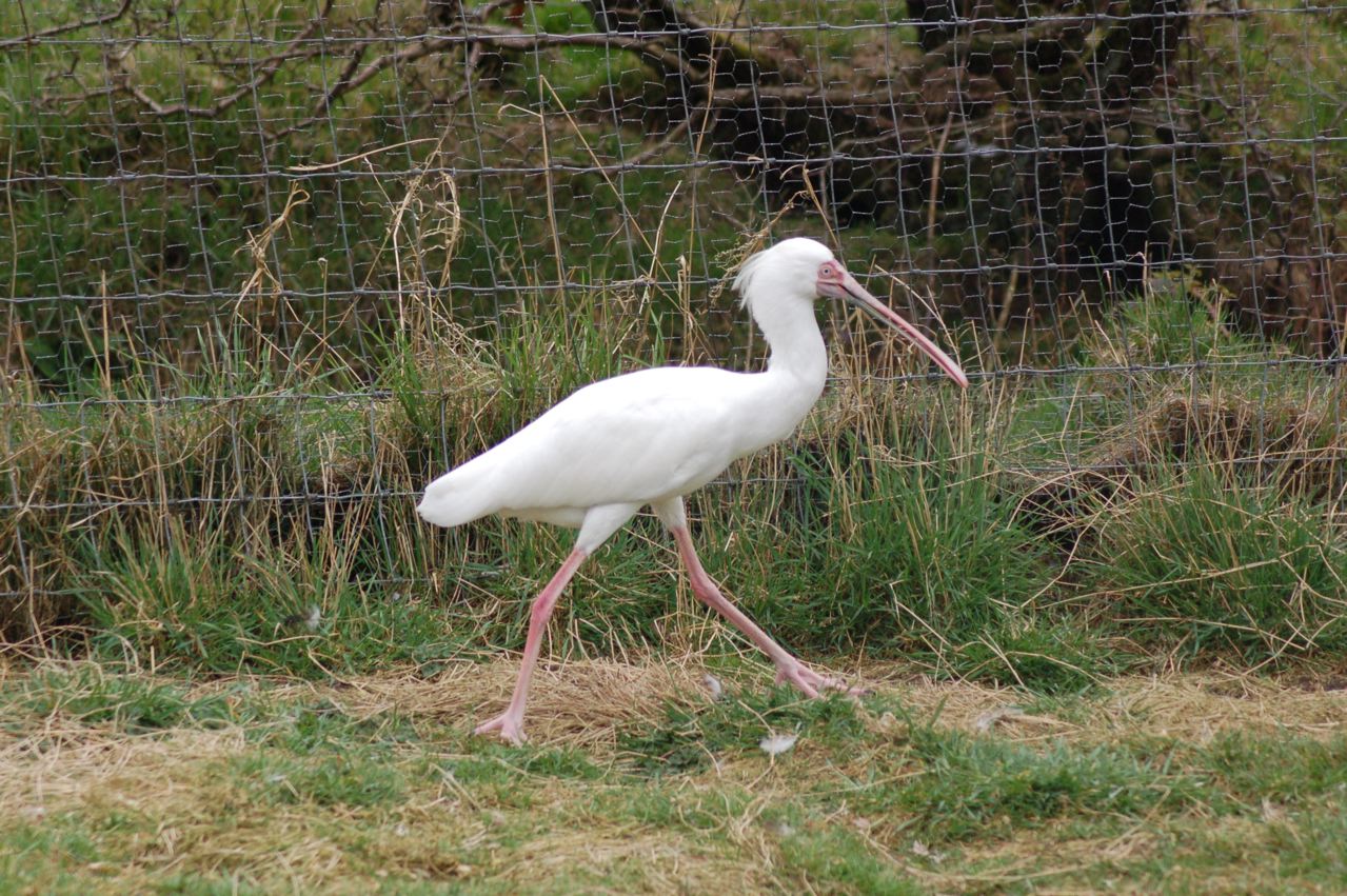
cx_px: 674
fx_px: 7291
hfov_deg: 10.6
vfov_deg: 7.0
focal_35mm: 195
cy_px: 448
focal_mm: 130
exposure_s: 1/640
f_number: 6.3
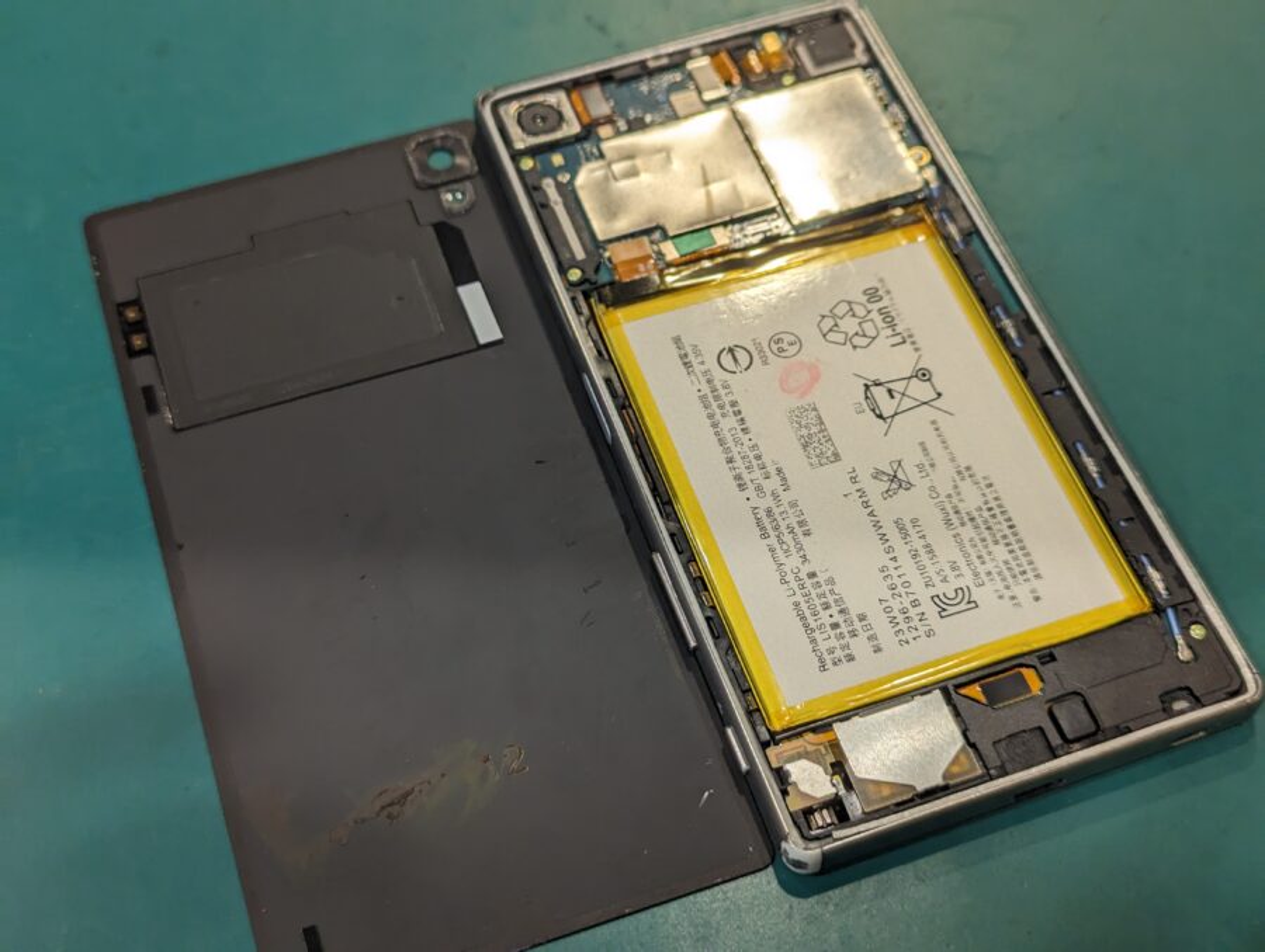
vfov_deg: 30.3
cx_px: 632
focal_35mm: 48
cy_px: 476
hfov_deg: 39.6
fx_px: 1757
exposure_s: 1/138
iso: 47
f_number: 1.85
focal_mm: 6.81
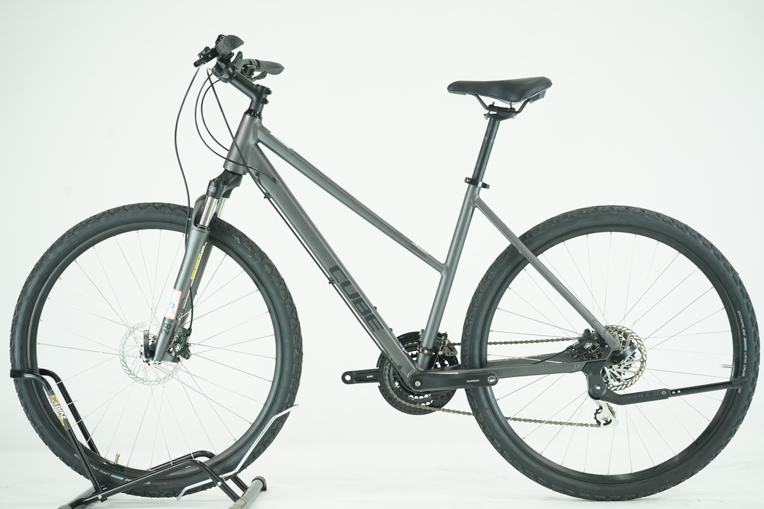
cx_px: 384
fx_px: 1252
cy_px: 255
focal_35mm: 59
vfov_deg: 23.0
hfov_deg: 33.9
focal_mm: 58
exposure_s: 1/200
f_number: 6.3
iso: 2500
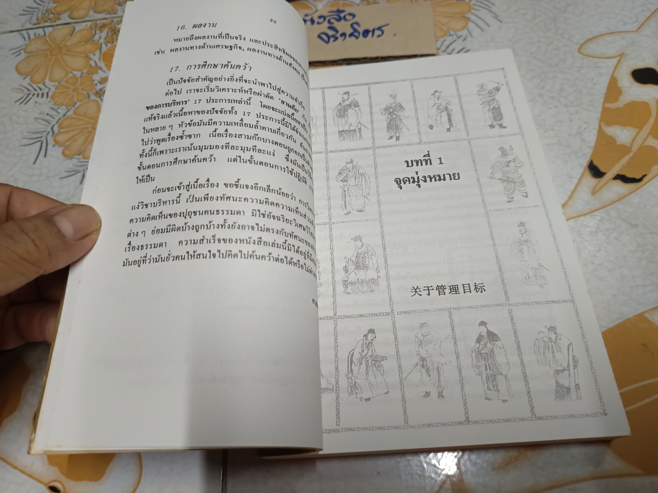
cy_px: 246
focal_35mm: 24
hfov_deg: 71.6
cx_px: 329
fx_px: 456
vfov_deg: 56.8
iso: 1072
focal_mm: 5.31
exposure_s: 1/50
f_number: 1.7
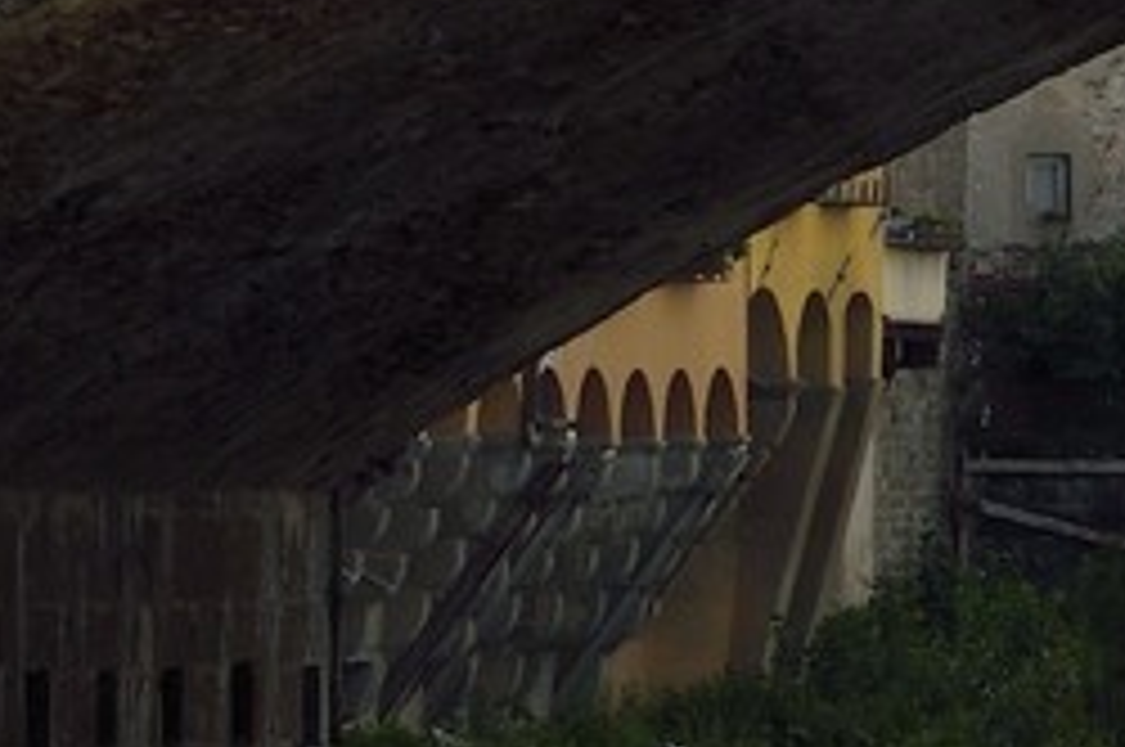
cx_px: 2349
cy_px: -943
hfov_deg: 2.0
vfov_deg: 1.3
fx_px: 32021
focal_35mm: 1026
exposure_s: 1/250
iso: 200
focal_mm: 160
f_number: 13
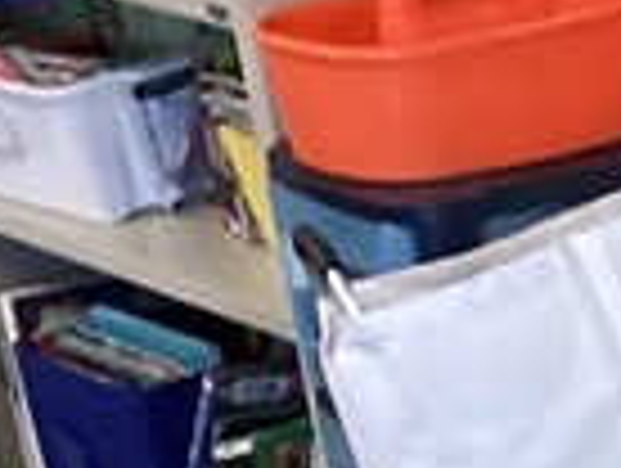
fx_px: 4133
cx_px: 1696
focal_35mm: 230
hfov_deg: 7.7
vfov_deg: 5.9
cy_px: 1570
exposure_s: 1/40
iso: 400
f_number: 2.4
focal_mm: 3.3
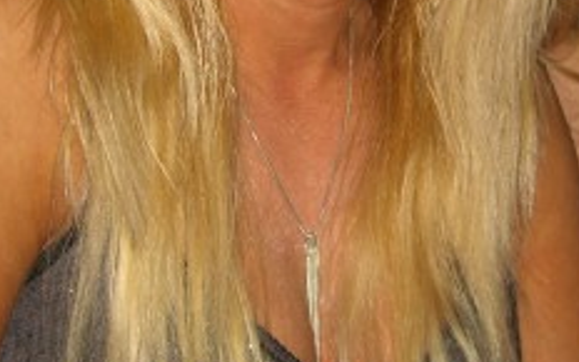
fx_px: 1641
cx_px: 407
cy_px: -37
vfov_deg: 12.4
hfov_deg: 19.9
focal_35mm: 104
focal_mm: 7.9
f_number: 2.8
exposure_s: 1/60
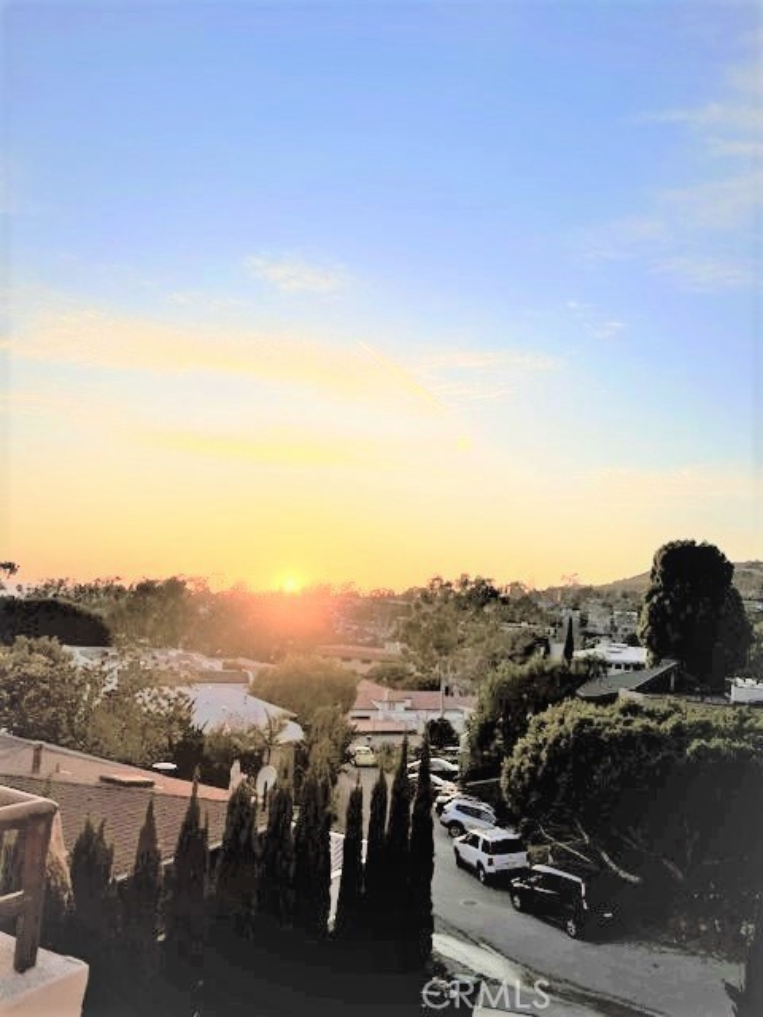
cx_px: 382
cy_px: 508
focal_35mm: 26
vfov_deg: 67.3
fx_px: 764
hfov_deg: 53.1
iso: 50
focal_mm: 5.1
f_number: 1.6
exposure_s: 1/1957
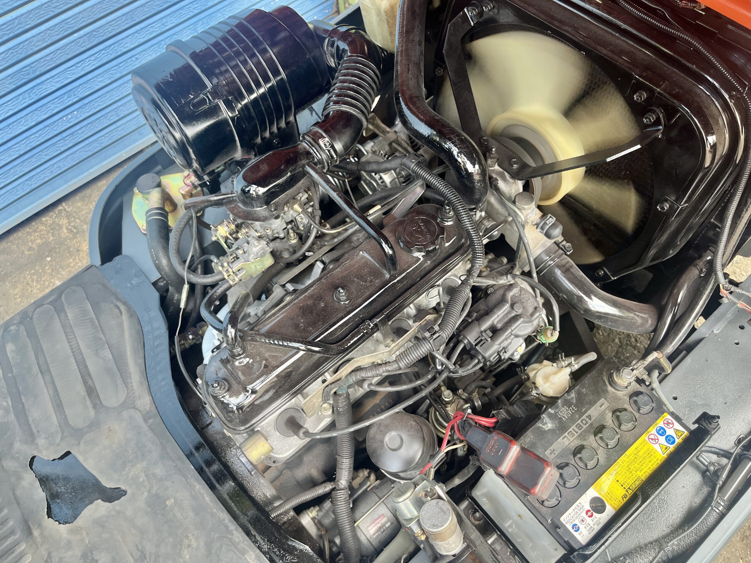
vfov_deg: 53.1
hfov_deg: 67.3
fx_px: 564
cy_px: 282
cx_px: 376
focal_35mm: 26
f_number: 1.6
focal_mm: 5.1
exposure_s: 1/122
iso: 64
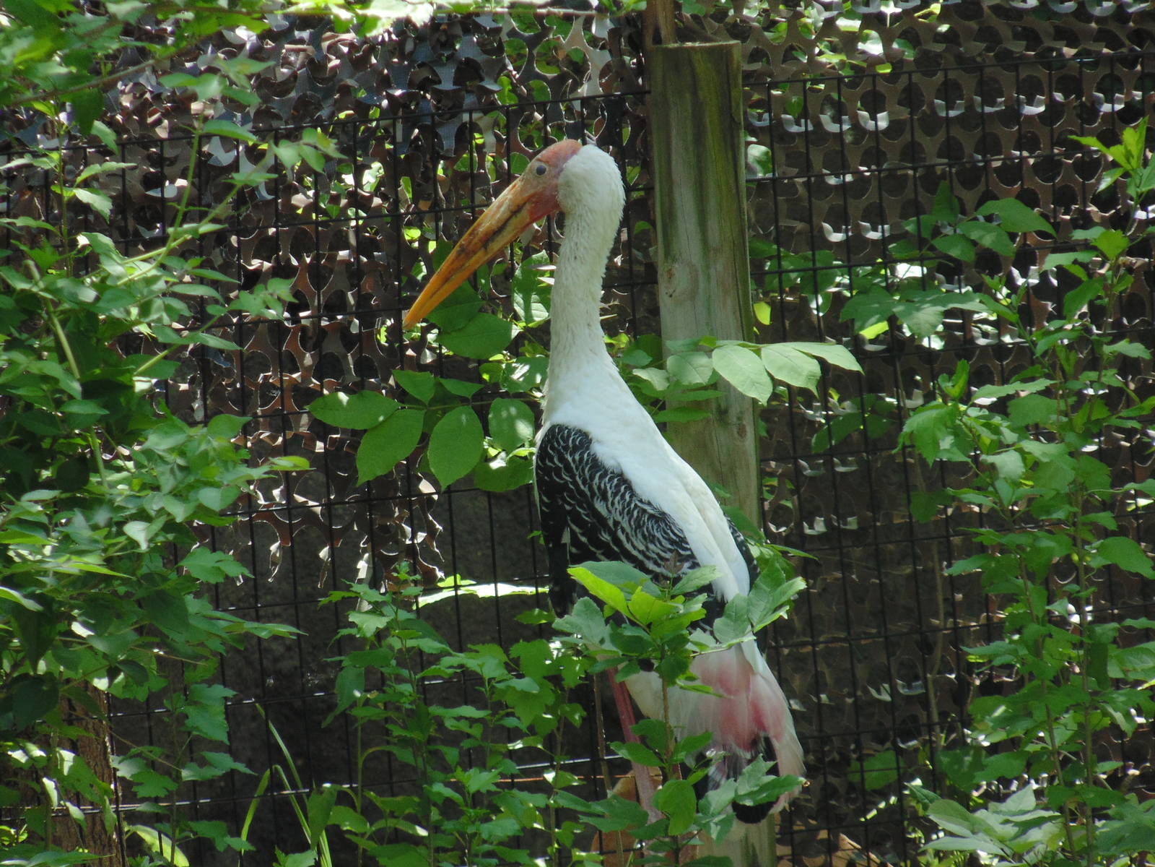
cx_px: 578
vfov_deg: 2.6
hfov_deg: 3.4
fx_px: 19352
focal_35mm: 580
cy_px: 434
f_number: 5.9
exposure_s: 1/125
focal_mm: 104
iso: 100
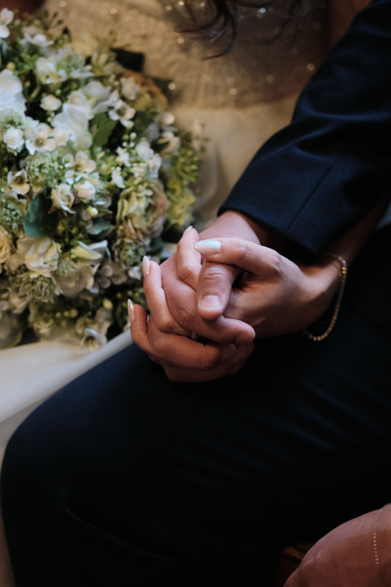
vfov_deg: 15.2
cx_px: 196
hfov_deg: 10.2
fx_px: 2199
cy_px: 294
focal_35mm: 135
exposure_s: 1/400
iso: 1250
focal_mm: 90
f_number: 2
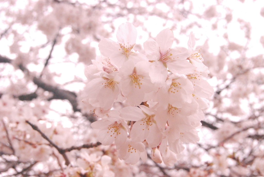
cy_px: 88
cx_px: 132
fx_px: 495
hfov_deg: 29.8
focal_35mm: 68
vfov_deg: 20.2
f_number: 13
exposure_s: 1/500
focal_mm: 45
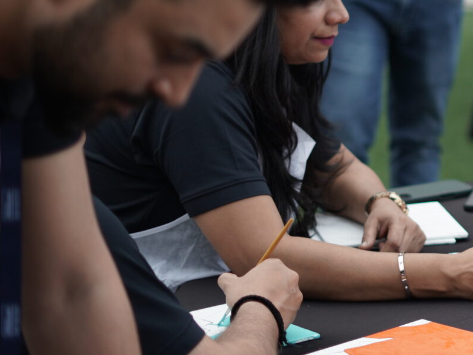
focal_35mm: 154
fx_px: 2104
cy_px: 118
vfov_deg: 9.6
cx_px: 726
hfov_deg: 12.2
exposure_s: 1/250
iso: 160
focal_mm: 50
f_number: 1.8
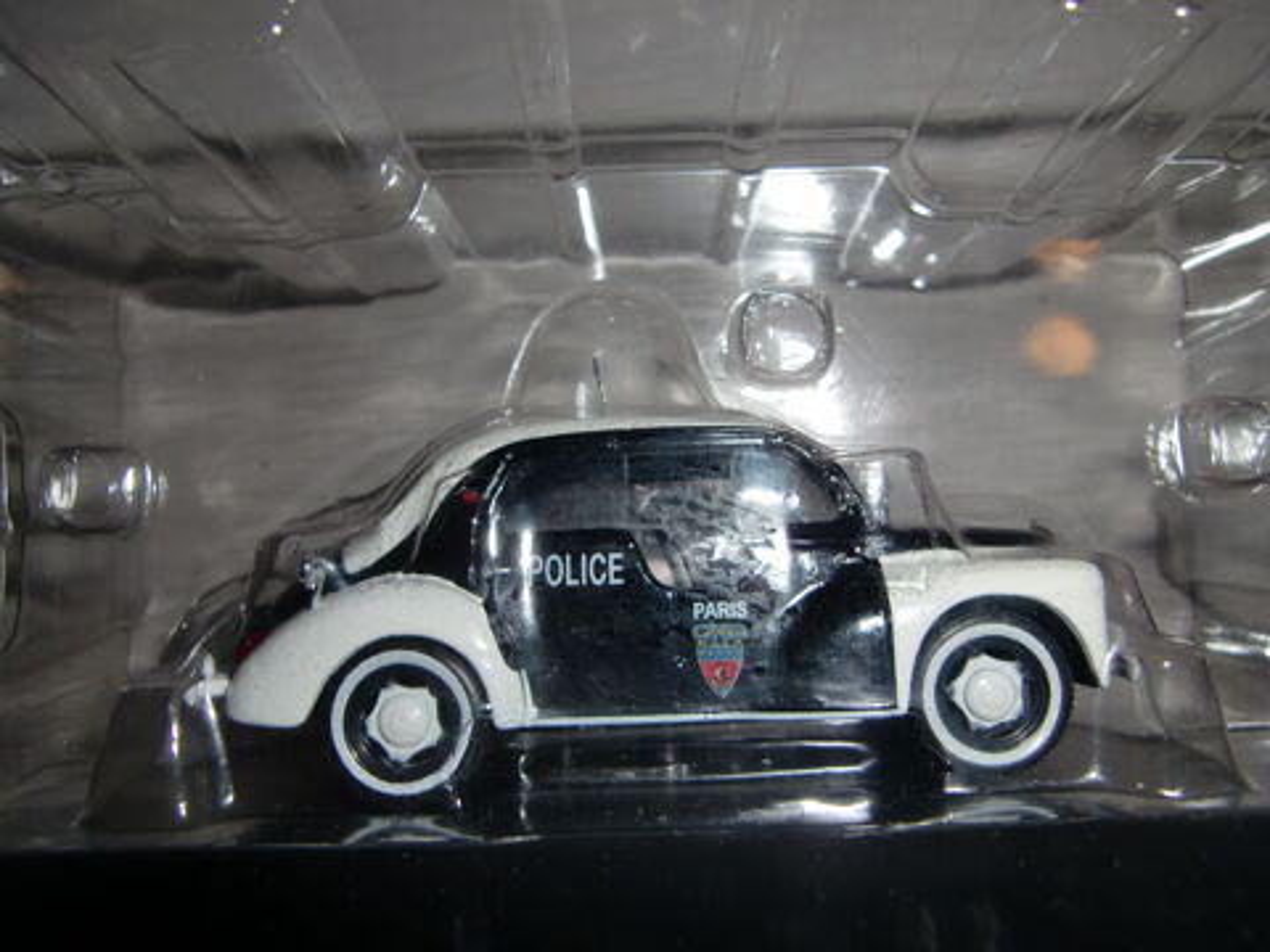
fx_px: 1027
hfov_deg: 63.4
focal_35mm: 28
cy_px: 476
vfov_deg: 49.7
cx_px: 635
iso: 64
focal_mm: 4.9
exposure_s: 1/60
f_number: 7
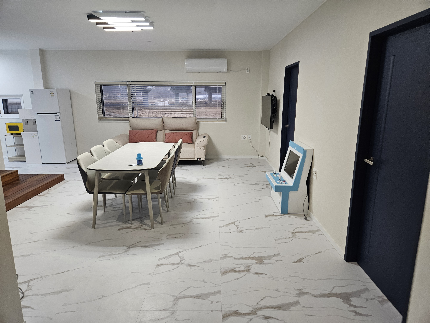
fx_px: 286
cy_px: 162
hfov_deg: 73.9
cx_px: 215
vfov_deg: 58.9
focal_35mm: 23
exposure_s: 1/120
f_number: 1.8
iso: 200
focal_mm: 5.4
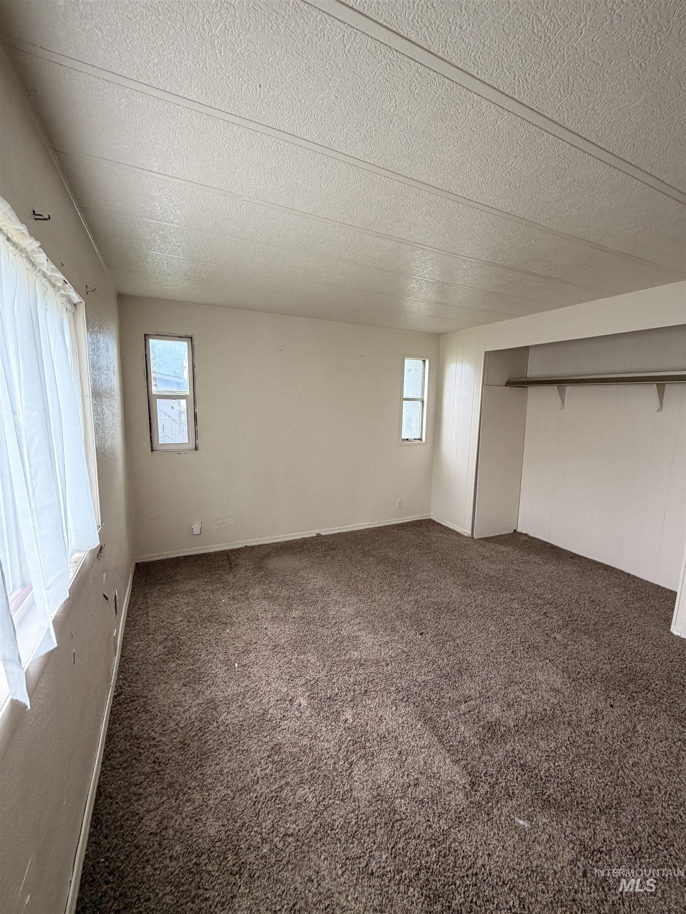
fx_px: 370
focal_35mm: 14
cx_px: 343
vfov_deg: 102.1
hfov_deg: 85.7
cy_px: 457
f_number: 2.2
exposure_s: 1/121
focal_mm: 2.22
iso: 250
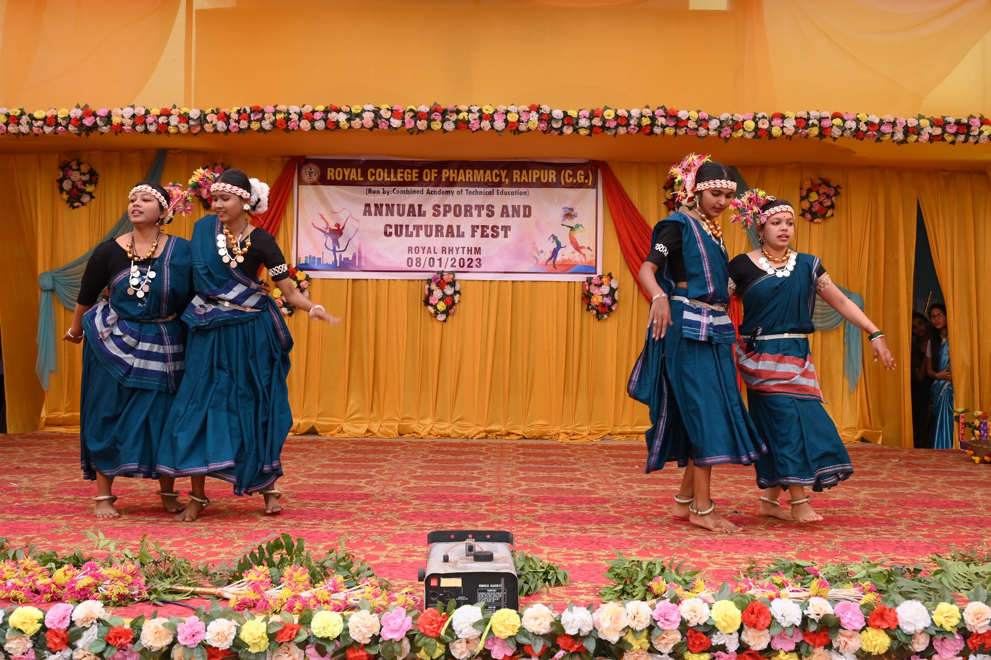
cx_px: 496
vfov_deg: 35.0
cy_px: 330
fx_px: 1045
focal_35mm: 38
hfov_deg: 50.7
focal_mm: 38
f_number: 7.1
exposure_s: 1/200
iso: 1000
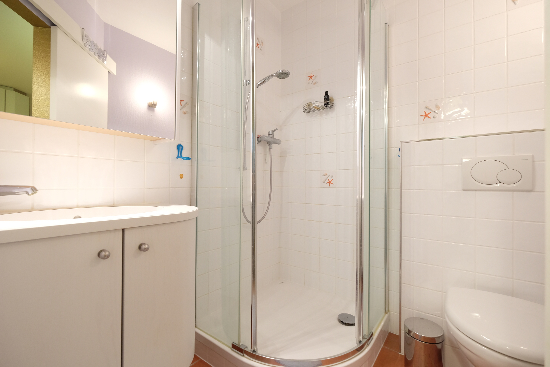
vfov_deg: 77.3
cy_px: 184
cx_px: 275
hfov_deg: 100.4
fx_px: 229
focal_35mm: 15
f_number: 4
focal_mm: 10
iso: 800
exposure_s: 1/15
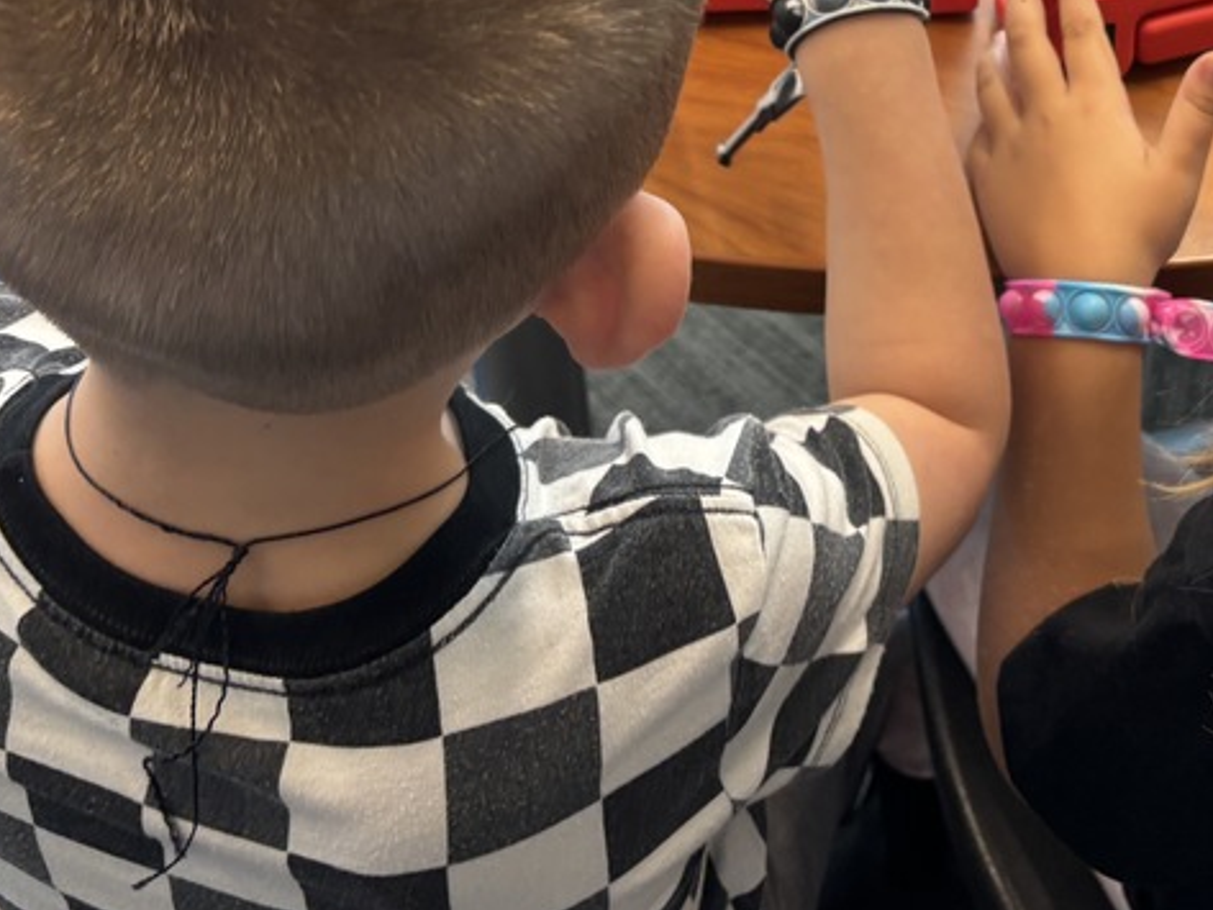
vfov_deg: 25.1
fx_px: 1928
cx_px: 941
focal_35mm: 55
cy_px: -33
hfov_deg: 34.0
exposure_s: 1/60
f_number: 1.6
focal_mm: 5.96
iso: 80
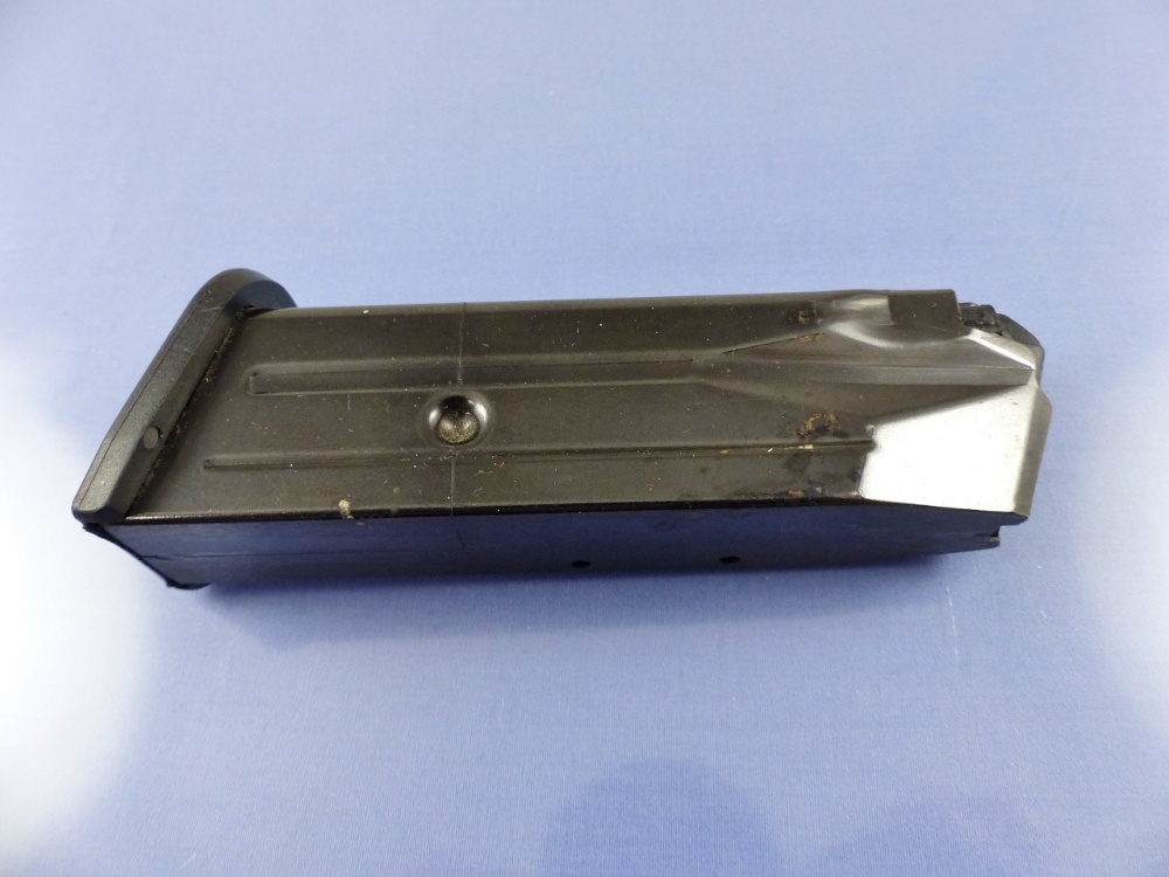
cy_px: 438
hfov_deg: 69.4
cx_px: 584
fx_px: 844
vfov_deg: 54.9
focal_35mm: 25
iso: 200
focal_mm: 4.5
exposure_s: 1/60
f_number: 2.8
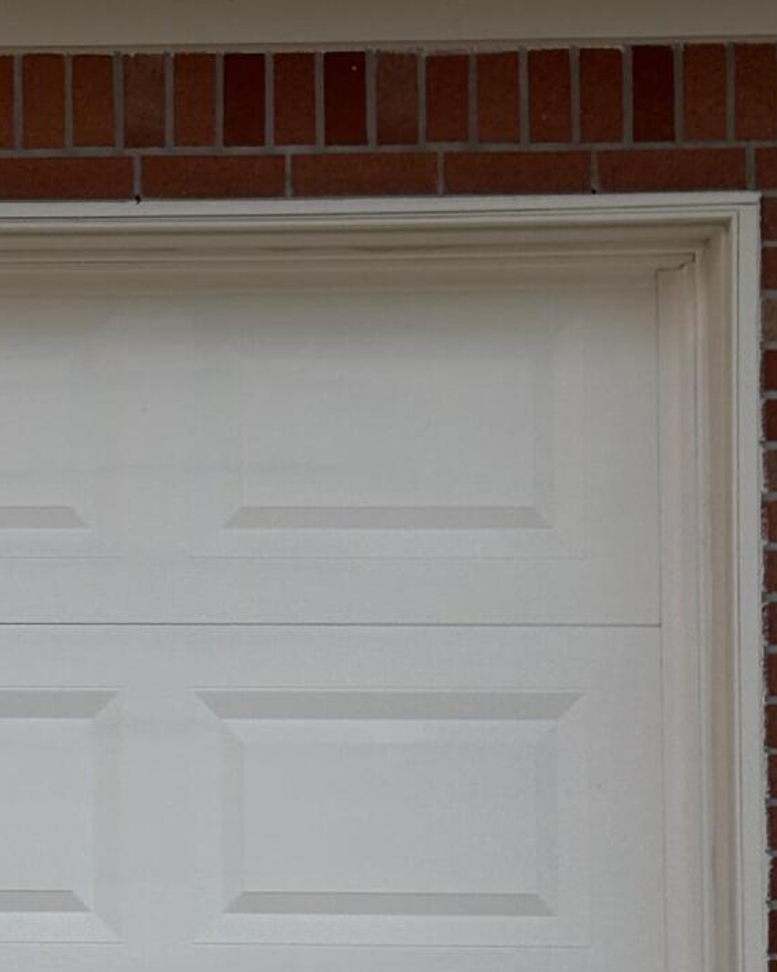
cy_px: 558
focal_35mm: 144
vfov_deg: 13.4
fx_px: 4139
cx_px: -205
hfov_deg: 10.5
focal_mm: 5.96
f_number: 1.6
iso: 40
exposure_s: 1/2545
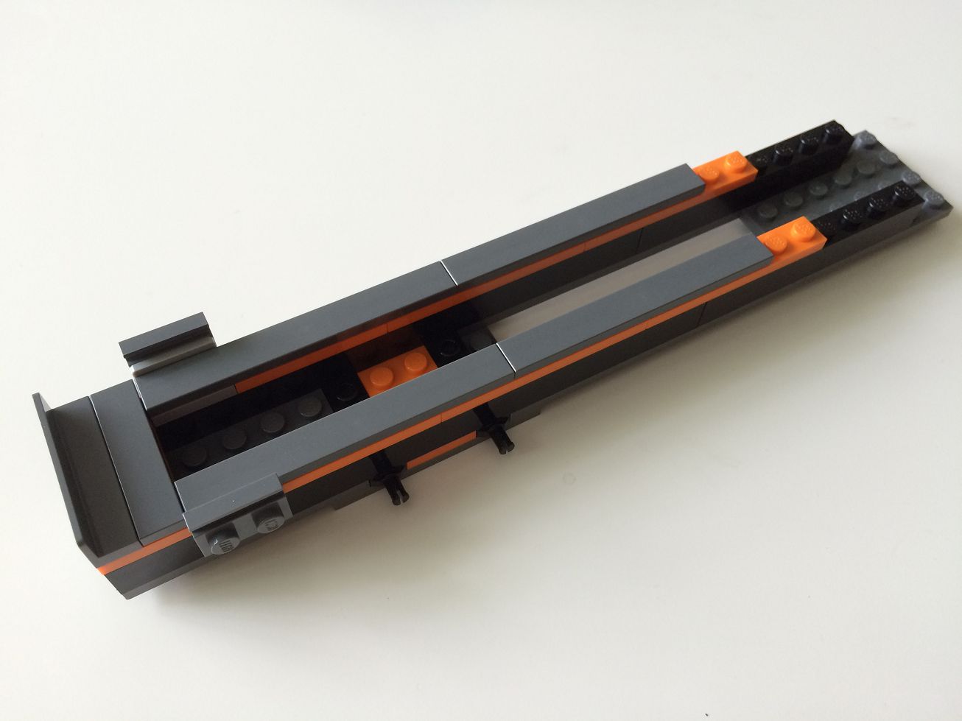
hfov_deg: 61.7
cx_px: 481
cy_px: 360
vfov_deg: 48.2
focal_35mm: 29
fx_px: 806
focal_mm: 4.15
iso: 64
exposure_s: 1/30
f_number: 2.2
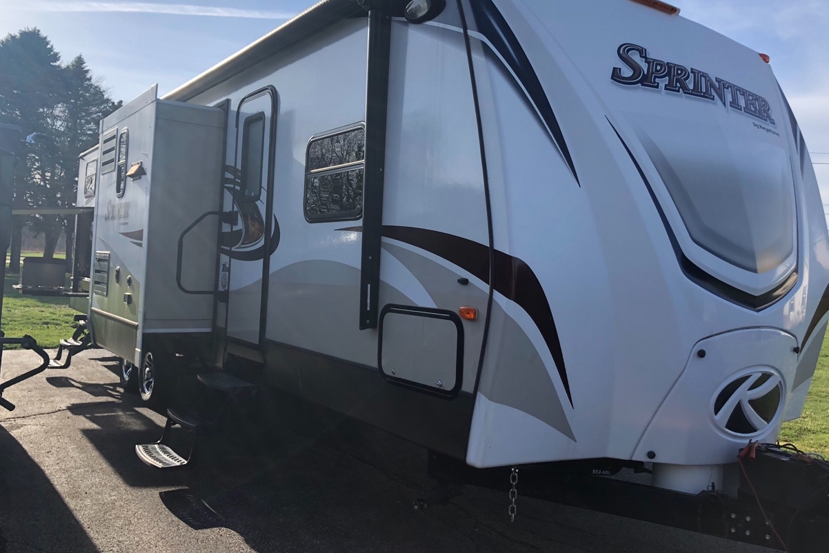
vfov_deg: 42.3
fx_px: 714
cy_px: 246
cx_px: 416
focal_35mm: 31
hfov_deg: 60.3
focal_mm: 3.99
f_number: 1.8
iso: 20
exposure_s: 1/1263
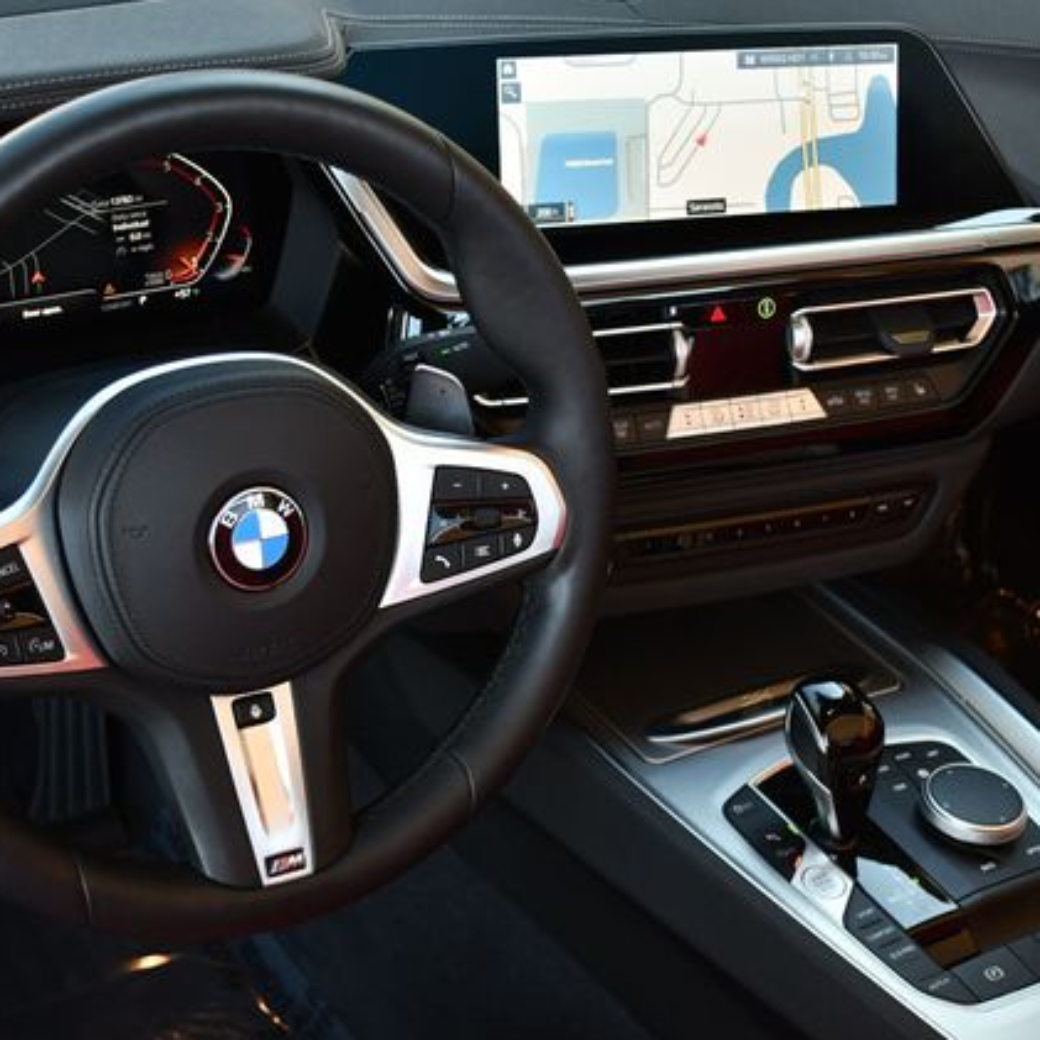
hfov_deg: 27.6
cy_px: 524
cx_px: 408
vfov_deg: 27.7
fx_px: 2107
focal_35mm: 62
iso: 640
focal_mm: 24
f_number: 4
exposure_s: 1/250
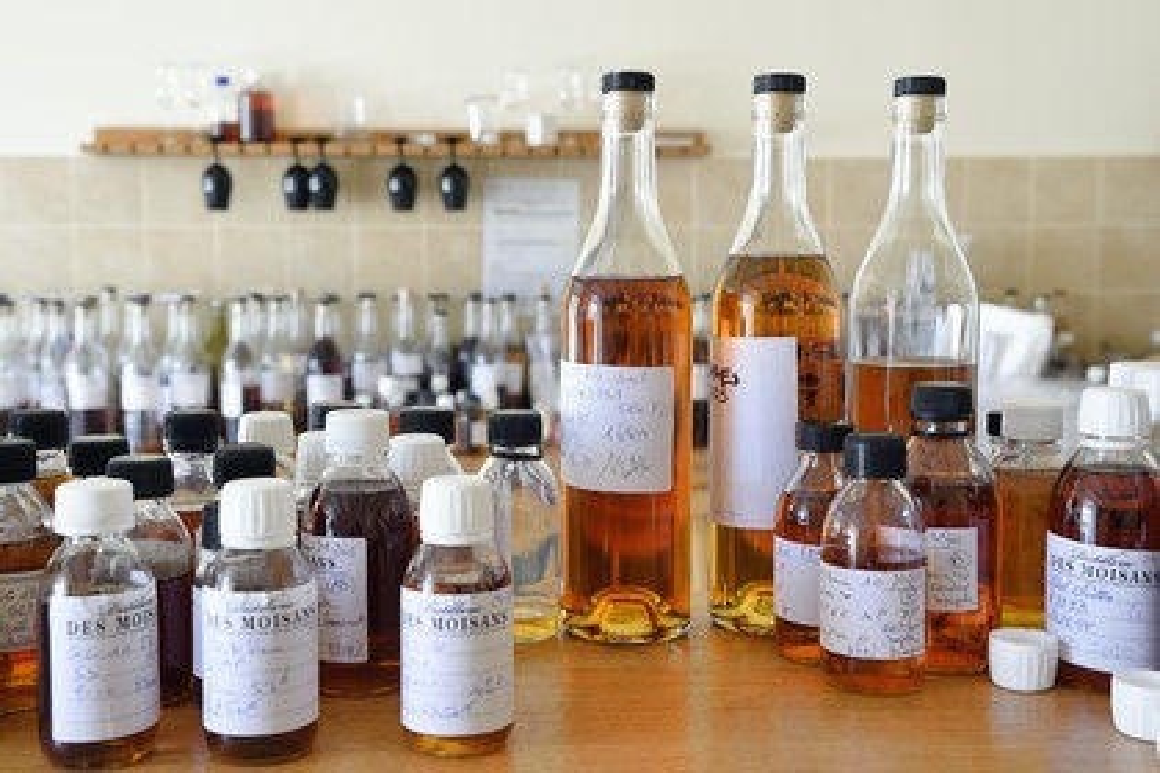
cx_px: 580
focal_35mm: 45
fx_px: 1450
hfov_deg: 43.6
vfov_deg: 29.9
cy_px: 386
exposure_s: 1/50
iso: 1600
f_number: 8
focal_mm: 45
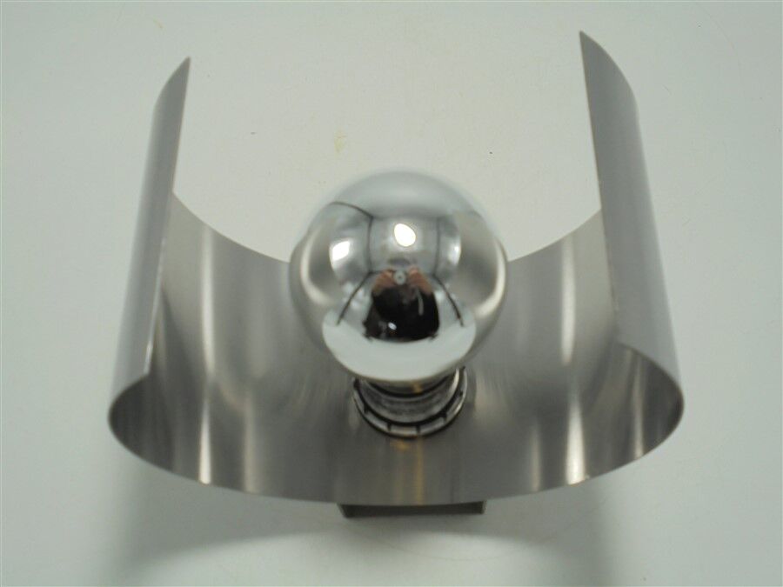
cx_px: 392
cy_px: 294
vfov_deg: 37.7
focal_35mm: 38
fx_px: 860
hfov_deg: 49.0
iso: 100
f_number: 4.2
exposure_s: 1/80
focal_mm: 6.9
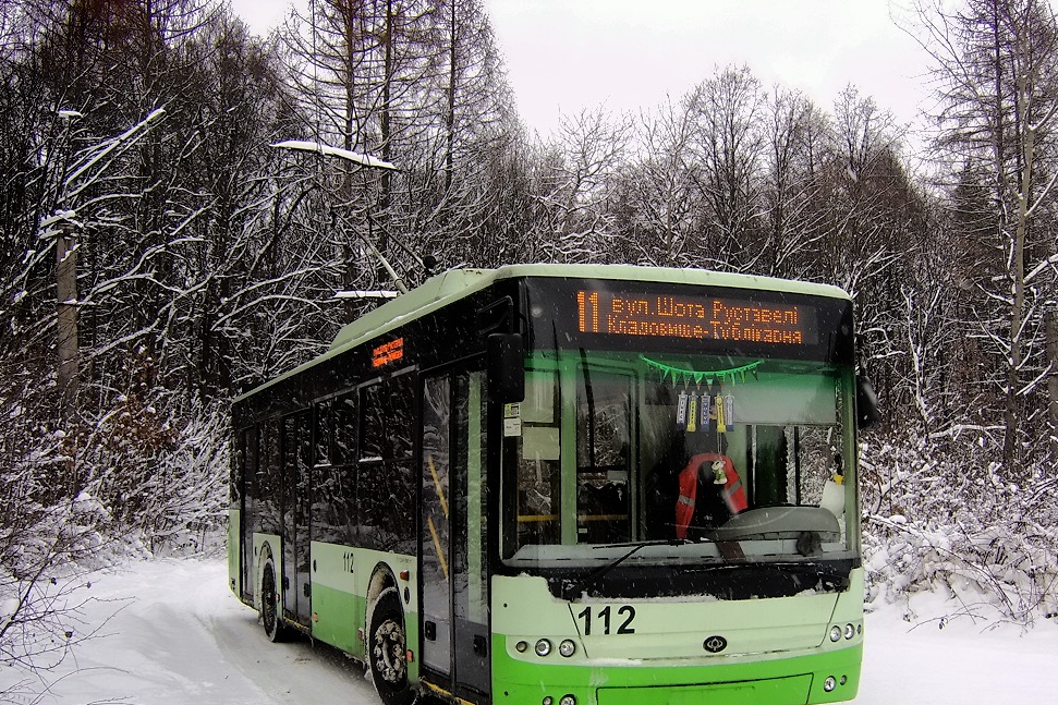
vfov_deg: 38.7
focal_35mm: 34
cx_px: 519
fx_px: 999
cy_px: 416
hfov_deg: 55.8
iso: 71
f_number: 4
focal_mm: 8.13
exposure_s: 1/114
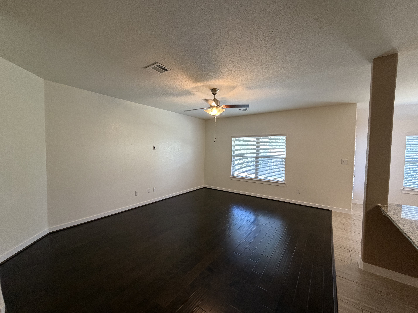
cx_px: 209
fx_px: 169
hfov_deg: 102.1
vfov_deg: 85.7
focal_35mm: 14
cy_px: 156
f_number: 2.2
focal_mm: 2.22
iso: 320
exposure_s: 1/60
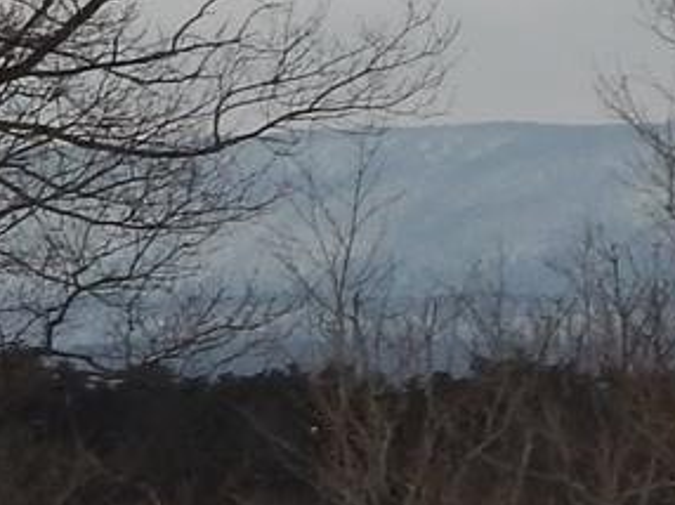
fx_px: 6001
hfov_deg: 6.3
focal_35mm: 308
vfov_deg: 4.8
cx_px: -614
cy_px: 297
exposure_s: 1/400
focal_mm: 7.7
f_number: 3.6
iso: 125
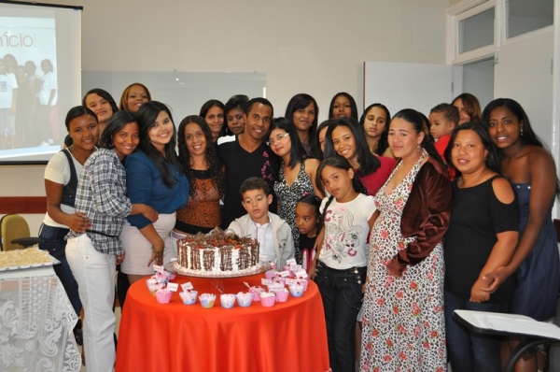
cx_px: 280
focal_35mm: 39
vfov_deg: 34.1
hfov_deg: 49.6
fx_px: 606
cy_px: 186
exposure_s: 1/60
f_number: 4.2
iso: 800
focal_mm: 26
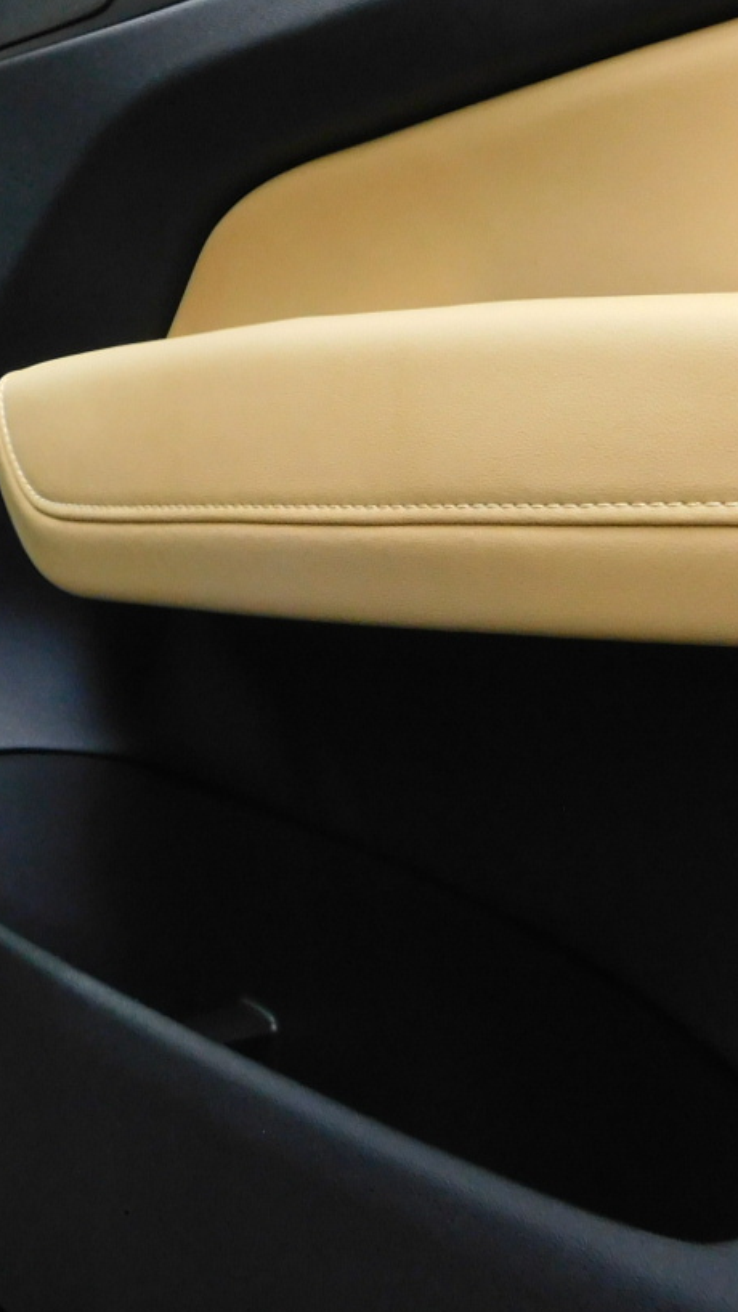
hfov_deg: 24.4
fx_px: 1705
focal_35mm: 49
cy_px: 488
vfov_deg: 41.8
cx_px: 414
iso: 400
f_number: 3
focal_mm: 4
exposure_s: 1/15
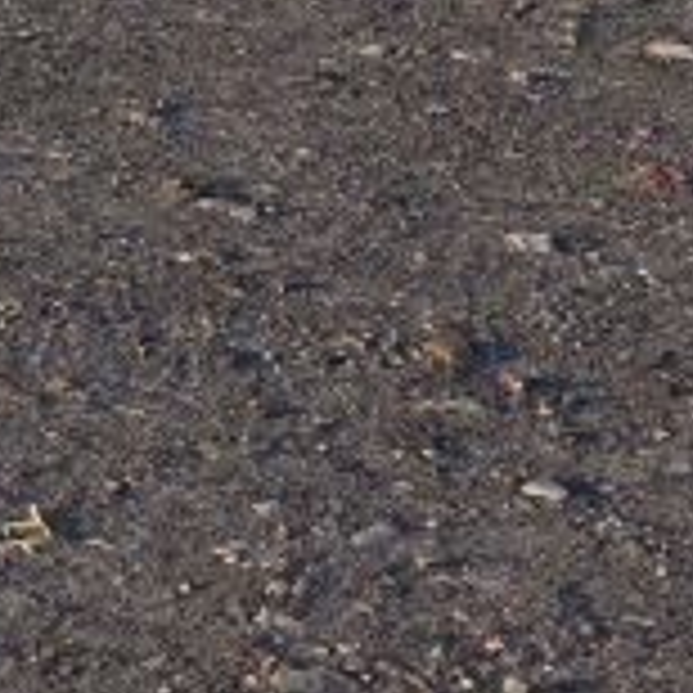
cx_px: -414
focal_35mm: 155
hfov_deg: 10.8
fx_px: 3511
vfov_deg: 10.4
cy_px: -673
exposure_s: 1/400
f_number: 4.5
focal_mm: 10.24
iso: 125
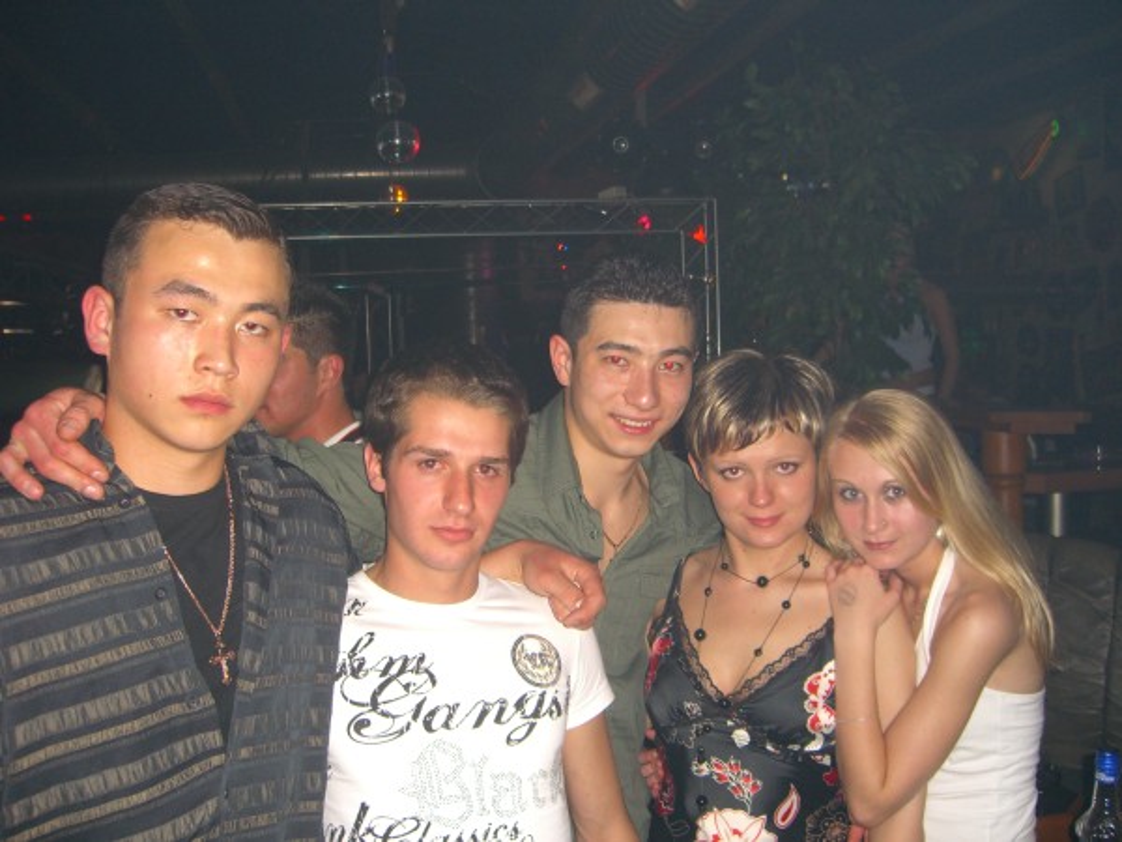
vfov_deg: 37.7
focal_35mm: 38
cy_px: 421
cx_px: 561
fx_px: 1232
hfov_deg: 49.0
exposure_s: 1/60
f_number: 2.8
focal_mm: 7.9
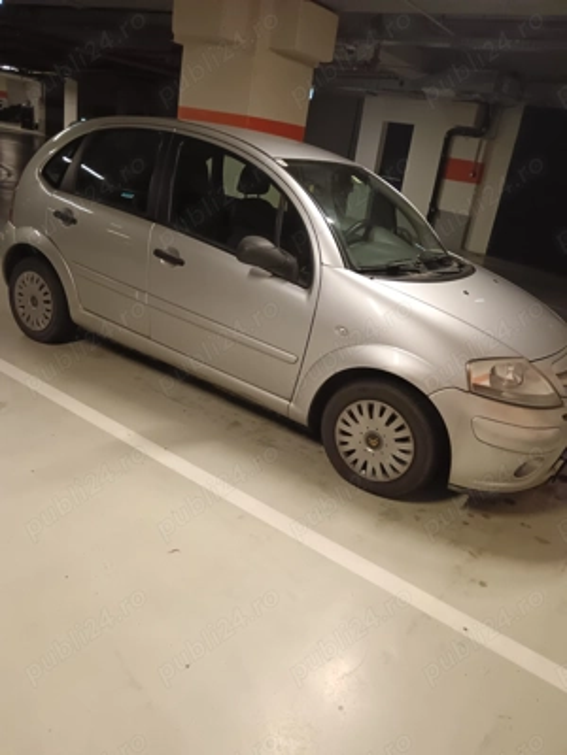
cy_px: 378
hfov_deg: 51.4
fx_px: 590
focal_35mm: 27
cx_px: 284
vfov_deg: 65.3
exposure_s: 1/100
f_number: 1.9
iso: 3951
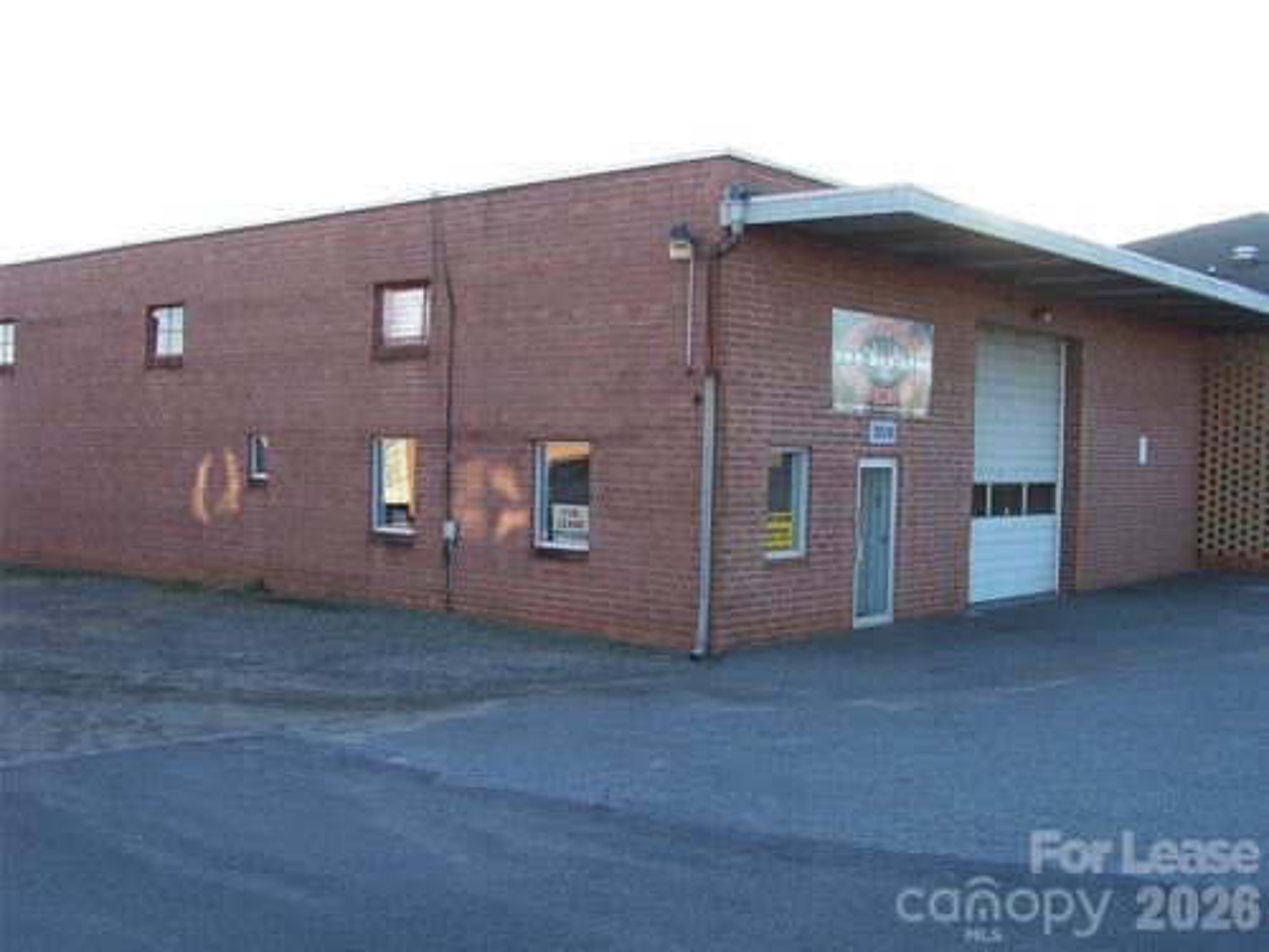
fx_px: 1393
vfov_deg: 37.7
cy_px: 476
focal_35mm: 38
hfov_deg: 49.0
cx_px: 634
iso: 80
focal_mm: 6.3
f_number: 2.8
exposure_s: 1/160
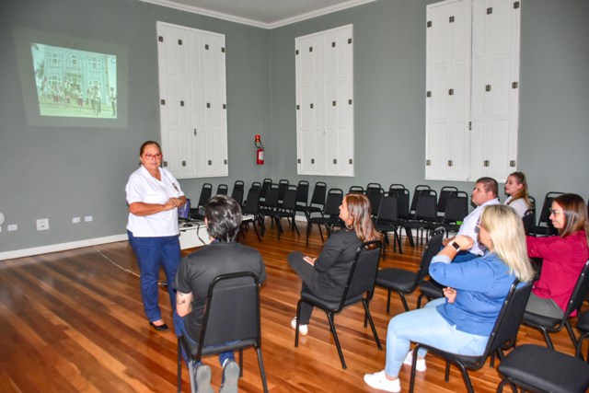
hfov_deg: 67.4
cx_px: 294
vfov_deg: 48.0
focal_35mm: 27
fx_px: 442
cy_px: 196
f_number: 3.5
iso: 1600
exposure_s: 1/125
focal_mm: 18
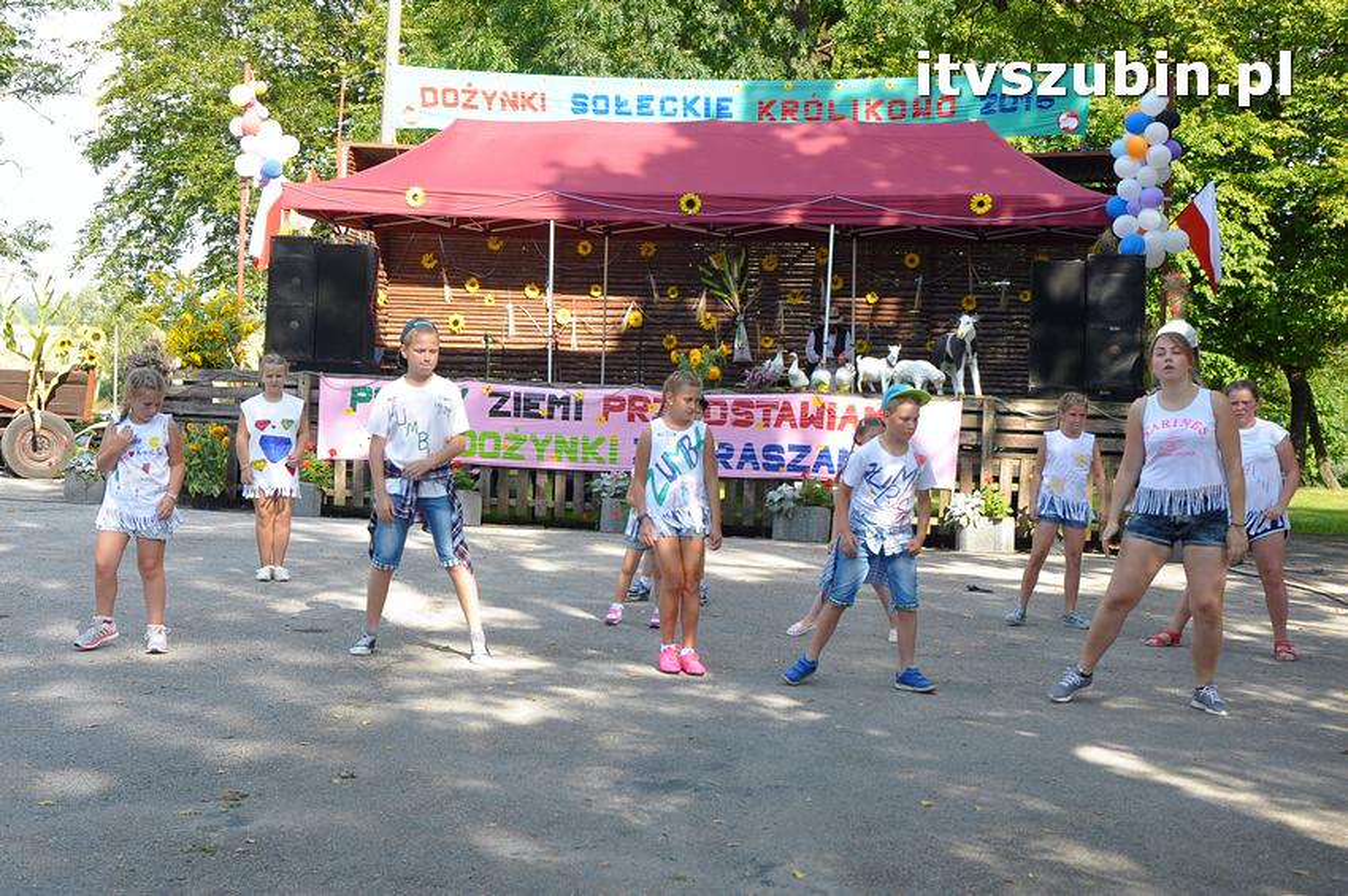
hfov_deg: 37.9
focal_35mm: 52
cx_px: 674
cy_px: 448
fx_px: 1964
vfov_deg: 25.7
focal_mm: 35
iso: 640
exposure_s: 1/320
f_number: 9
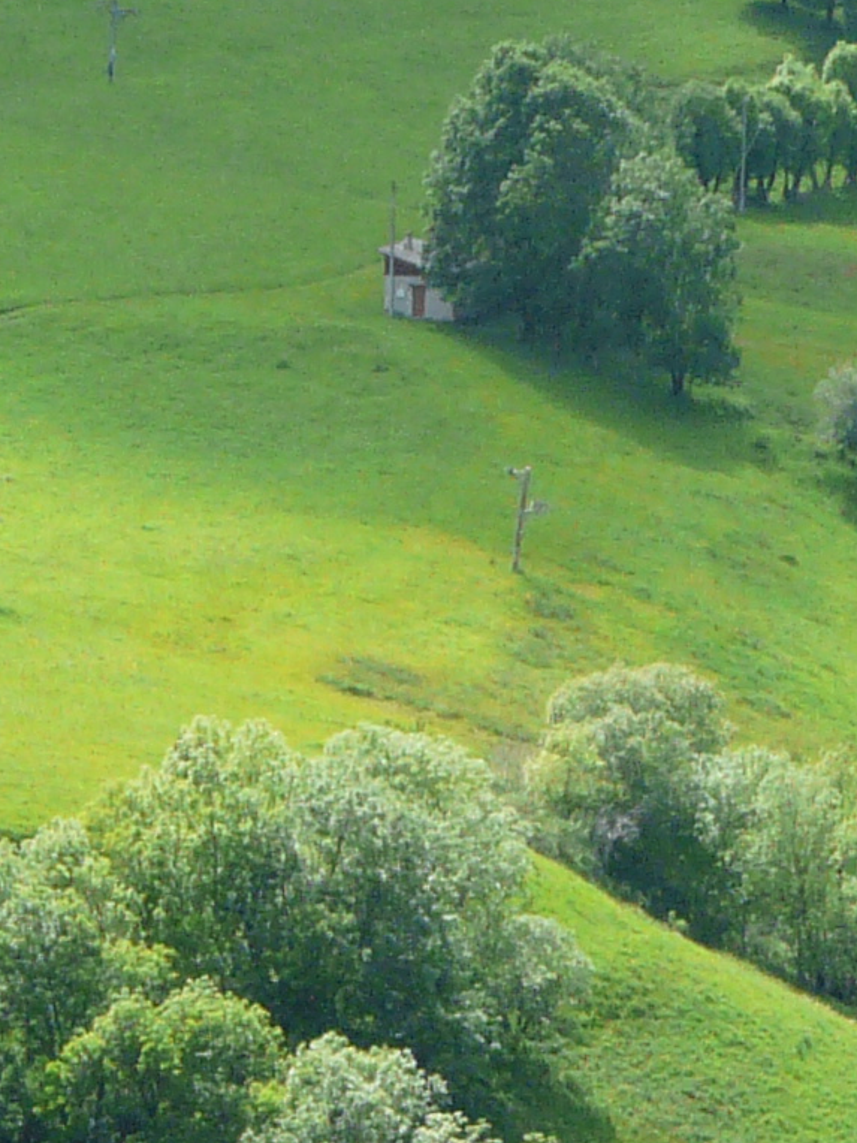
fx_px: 14953
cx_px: 1460
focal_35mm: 453
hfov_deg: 3.3
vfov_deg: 4.4
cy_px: 1127
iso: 100
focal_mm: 17.5
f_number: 5.6
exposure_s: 1/200
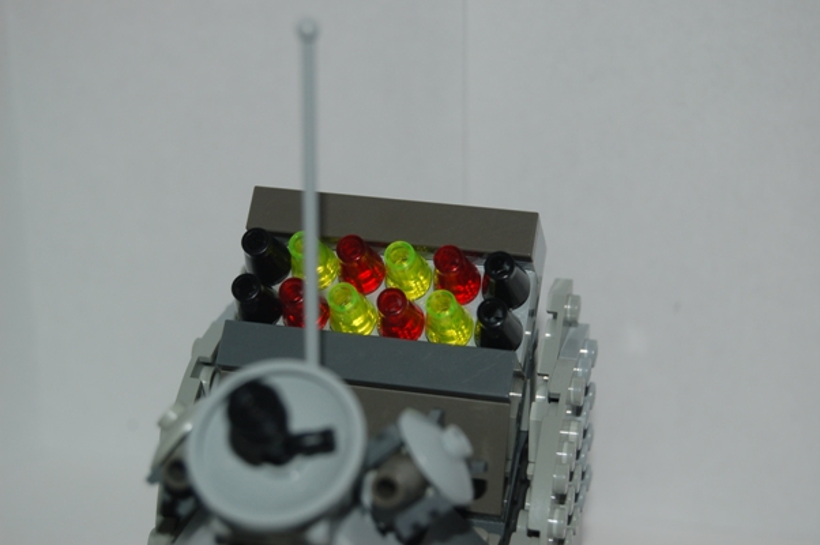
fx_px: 1877
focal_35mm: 82
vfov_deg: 16.5
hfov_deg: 24.6
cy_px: 272
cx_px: 410
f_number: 5.6
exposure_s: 1/125
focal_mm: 55
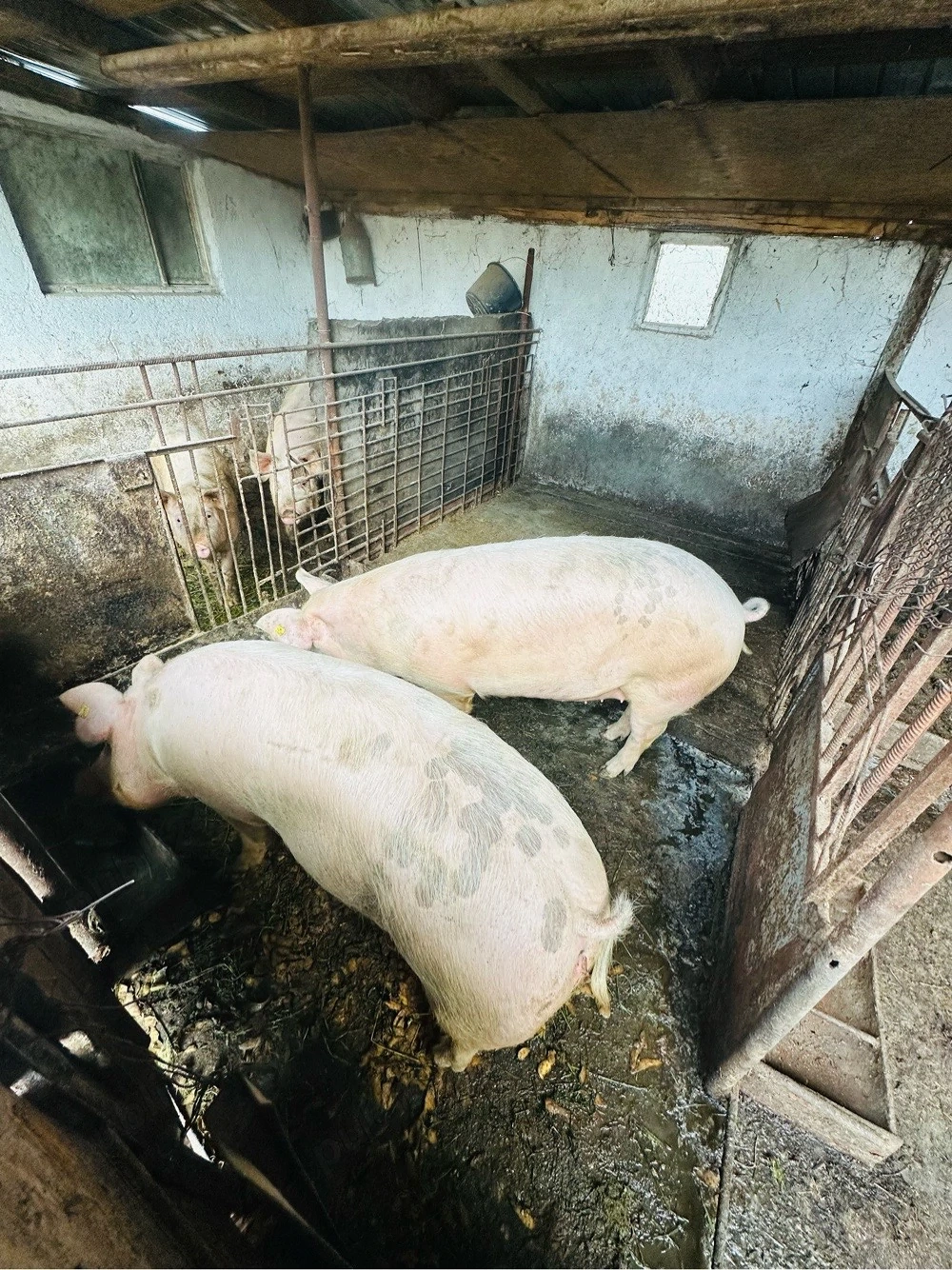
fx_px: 514
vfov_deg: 102.1
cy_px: 635
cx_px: 476
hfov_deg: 85.7
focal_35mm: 14
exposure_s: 1/99
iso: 100
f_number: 2.2
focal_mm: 2.22
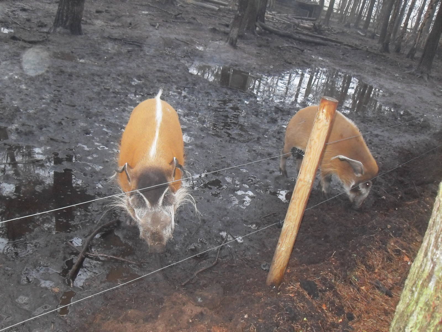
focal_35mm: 37
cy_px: 166
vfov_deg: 38.7
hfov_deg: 50.1
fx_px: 472
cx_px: 221
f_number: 2.8
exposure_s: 1/45
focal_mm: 6.3
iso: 320
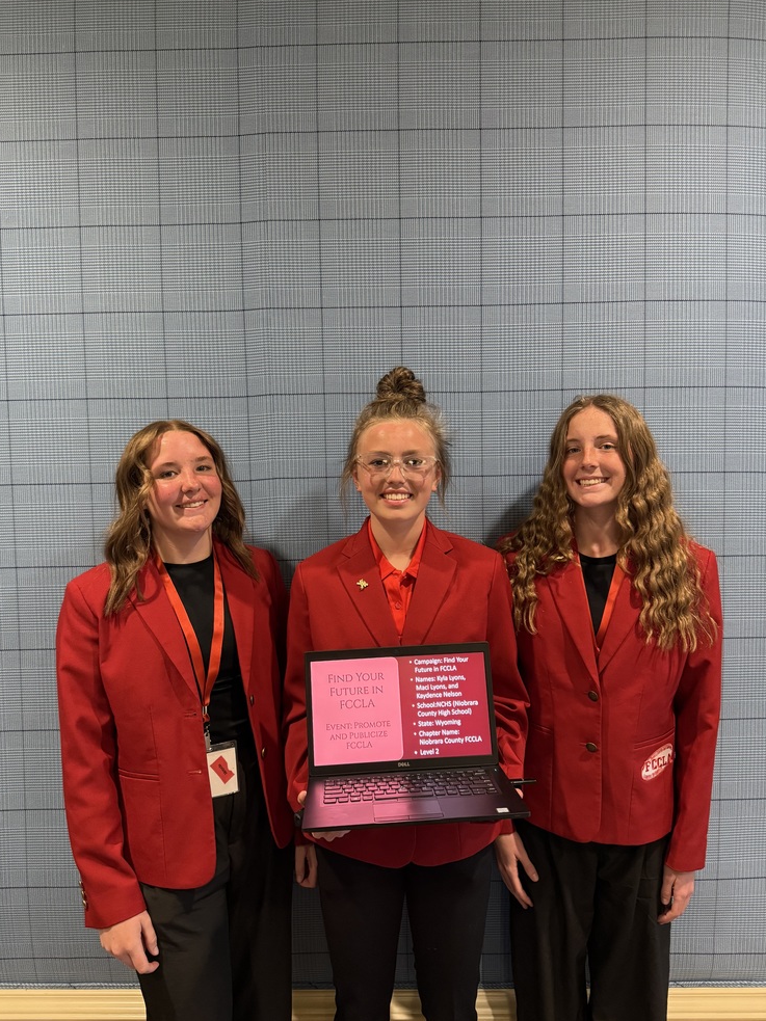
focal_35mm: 25
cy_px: 516
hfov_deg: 54.9
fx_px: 738
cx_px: 368
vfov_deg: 69.4
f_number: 1.78
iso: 800
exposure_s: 1/60
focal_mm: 6.76
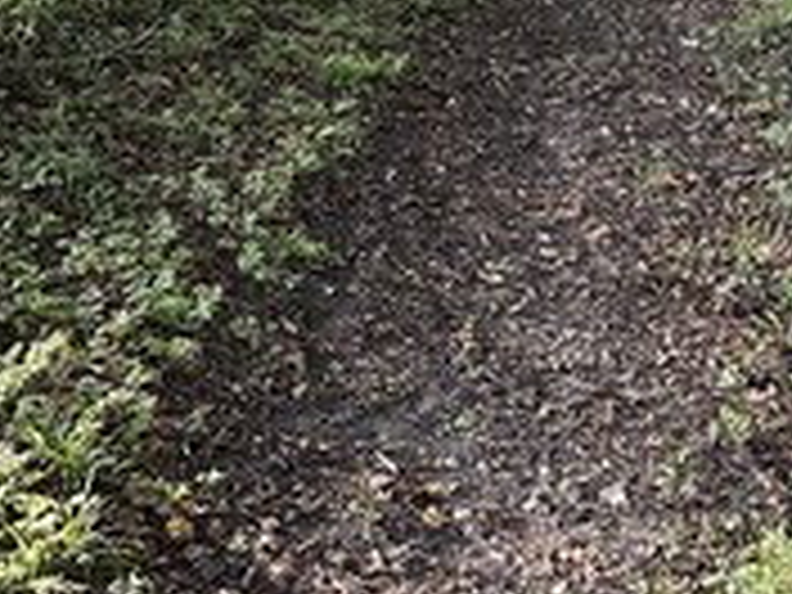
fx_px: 1876
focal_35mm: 82
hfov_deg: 23.7
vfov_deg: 16.6
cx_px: 261
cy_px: -256
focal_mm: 6.86
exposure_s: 1/83
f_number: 1.78
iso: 250
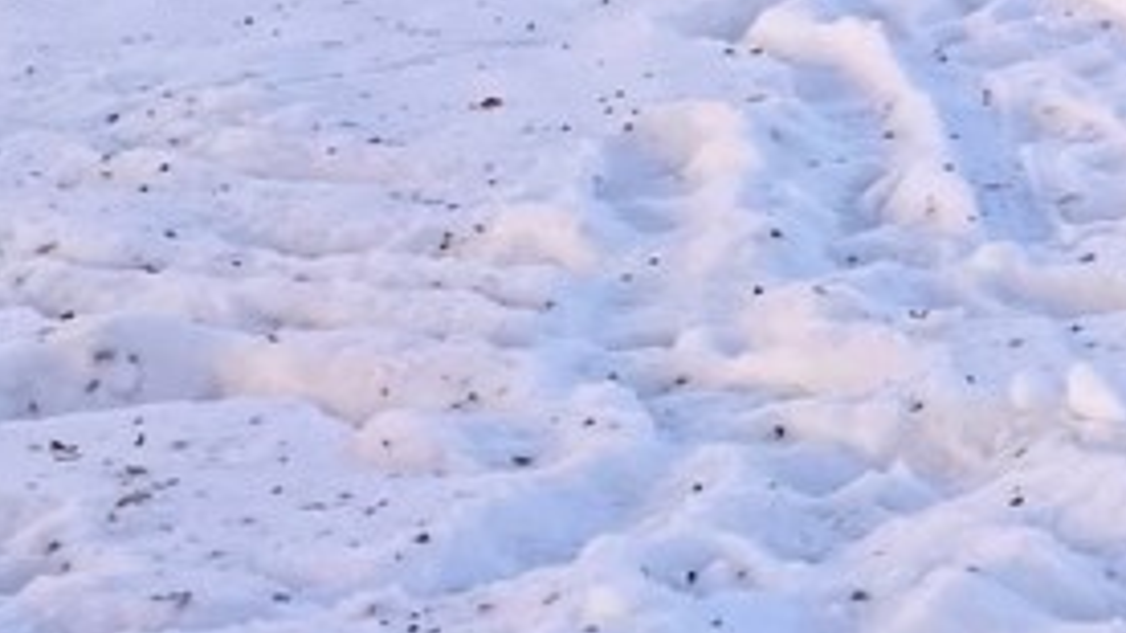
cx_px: 2921
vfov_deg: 7.6
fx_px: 4417
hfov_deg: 11.4
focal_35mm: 148
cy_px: -947
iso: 50
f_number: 1.6
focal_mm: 5.1
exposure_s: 1/1748
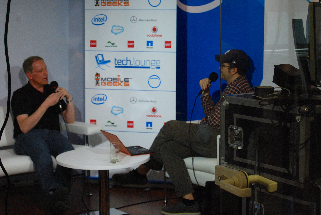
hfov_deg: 24.6
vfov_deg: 16.6
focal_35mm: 82
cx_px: 160
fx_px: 737
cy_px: 108
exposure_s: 1/160
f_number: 6.3
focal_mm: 55
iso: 800
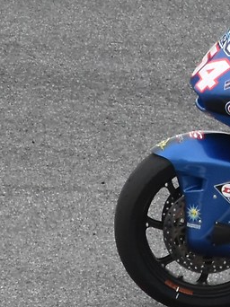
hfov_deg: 0.5
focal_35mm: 2733
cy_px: -75
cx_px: 409
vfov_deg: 0.7
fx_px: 24242
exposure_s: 1/800
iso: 1000
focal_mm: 270
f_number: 13
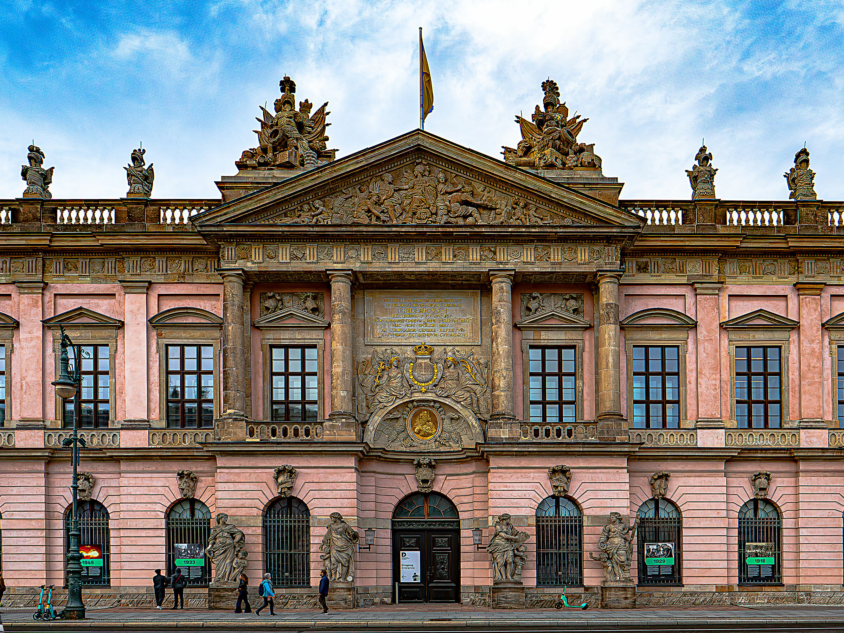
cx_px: 422
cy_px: 316
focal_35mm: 26
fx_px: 634
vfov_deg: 53.1
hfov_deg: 67.3
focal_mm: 13
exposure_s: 1/160
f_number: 4
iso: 200
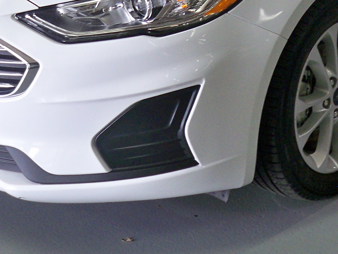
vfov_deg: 14.9
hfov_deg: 20.1
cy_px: -29
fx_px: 947
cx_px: 244
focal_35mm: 97
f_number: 3.1
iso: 125
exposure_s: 1/60
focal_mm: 6.3
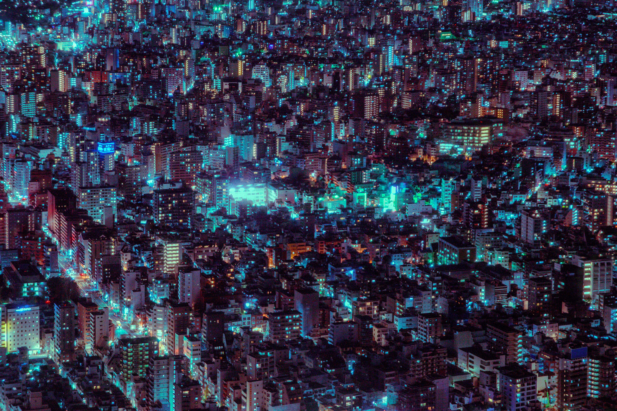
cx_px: 308
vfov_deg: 13.0
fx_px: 1799
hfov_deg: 19.5
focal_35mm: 105
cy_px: 206
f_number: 2.8
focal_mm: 70
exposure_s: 1/3
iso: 3200
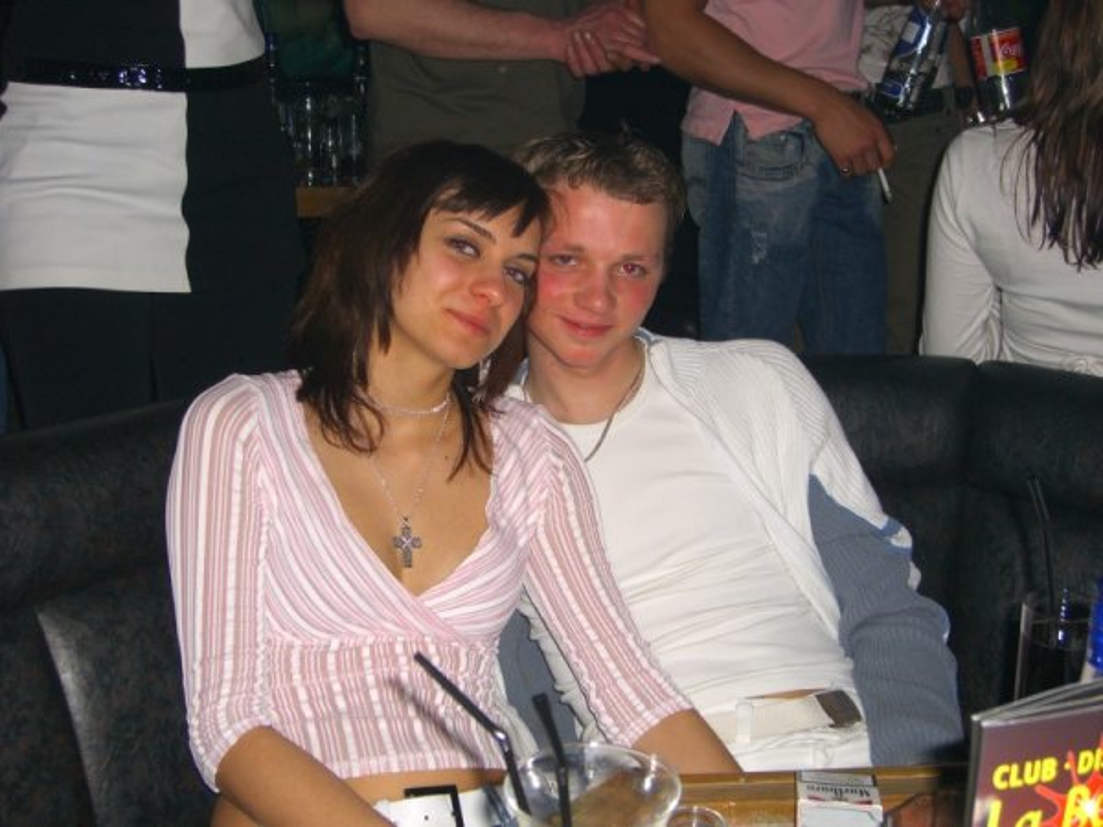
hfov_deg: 41.2
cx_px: 552
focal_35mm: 46
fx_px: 1466
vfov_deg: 31.5
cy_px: 414
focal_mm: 9.5
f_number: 3.1
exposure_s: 1/60
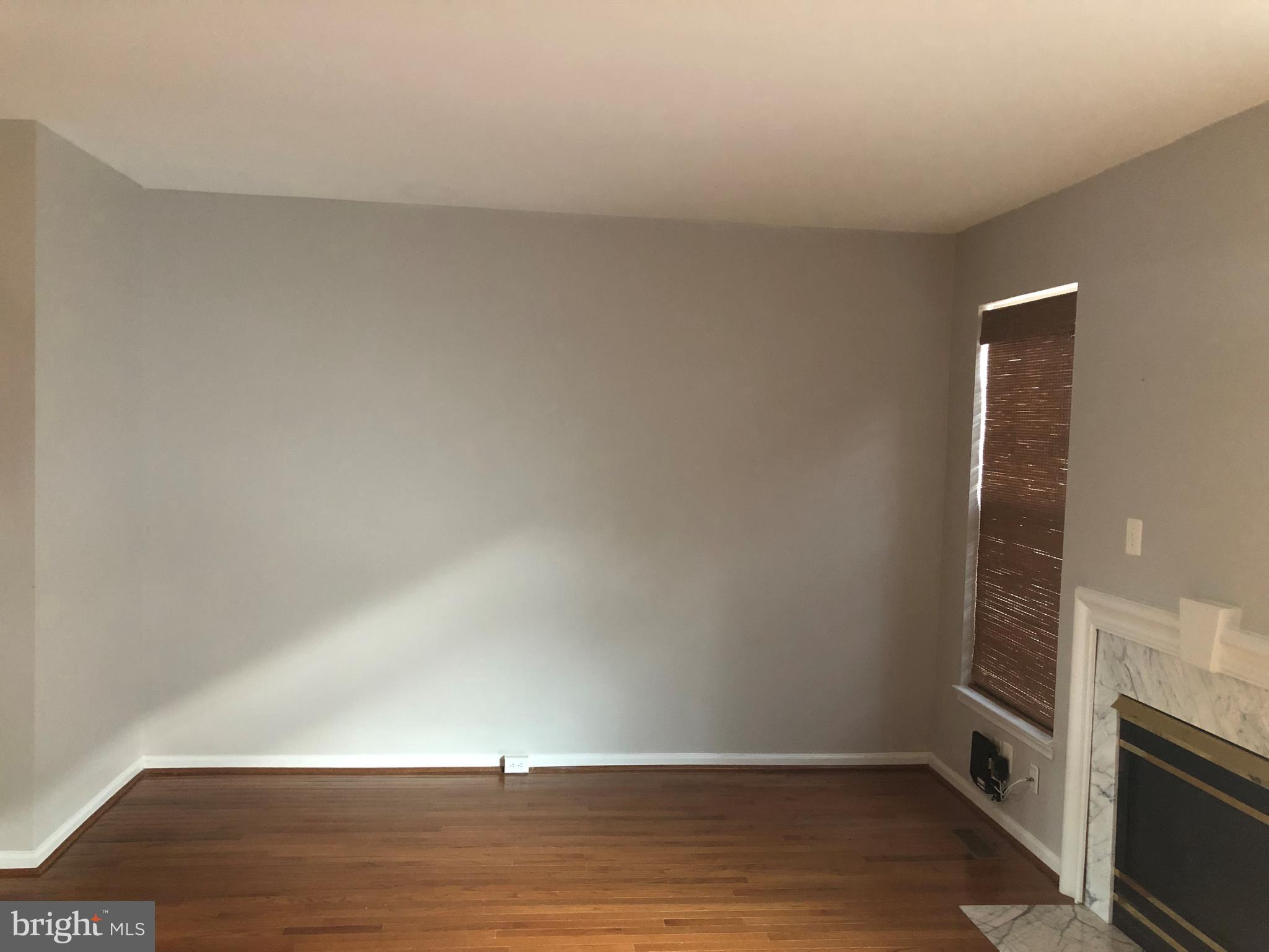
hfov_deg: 63.4
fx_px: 1026
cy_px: 476
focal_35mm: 28
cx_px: 634
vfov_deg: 49.7
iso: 100
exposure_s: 1/11
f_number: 1.8
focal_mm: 4
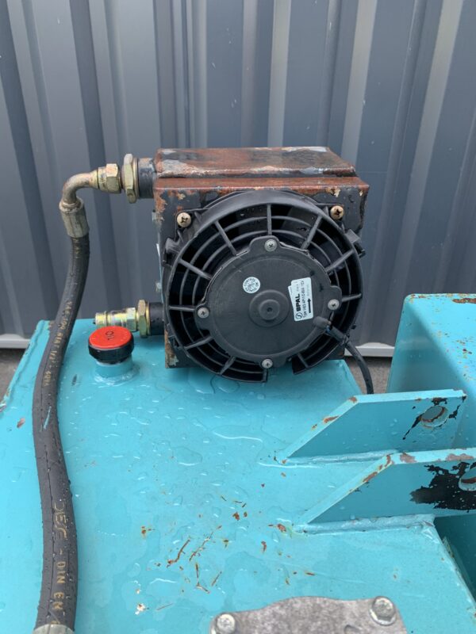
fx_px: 477
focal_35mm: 26
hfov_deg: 53.1
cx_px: 238
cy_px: 317
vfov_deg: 67.3
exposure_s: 1/198
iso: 25
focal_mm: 4.25
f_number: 1.8
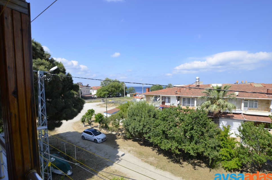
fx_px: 121
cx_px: 135
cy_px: 95
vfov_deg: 73.4
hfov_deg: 96.8
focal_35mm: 16
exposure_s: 1/250
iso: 125
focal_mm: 10
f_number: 8
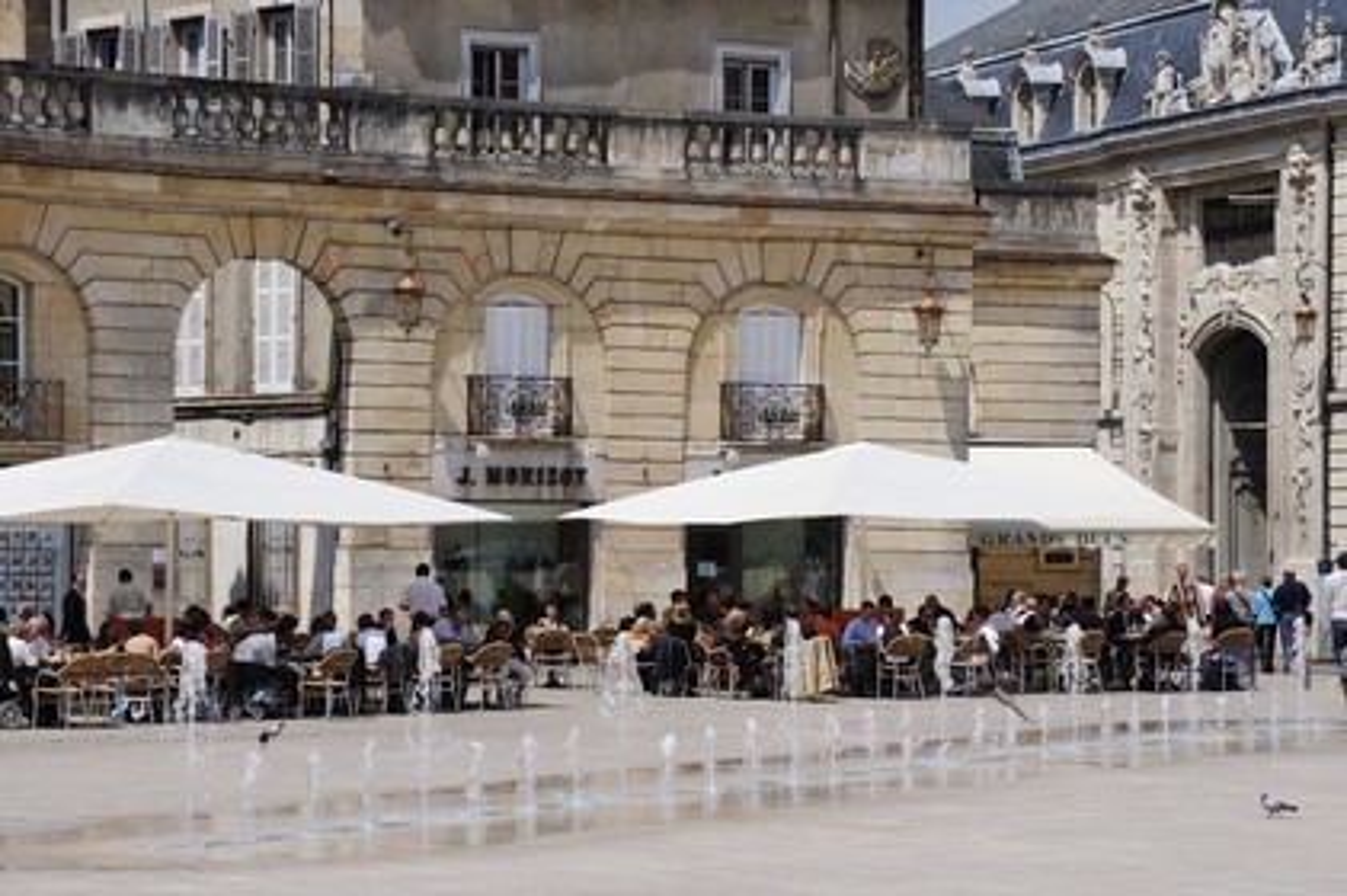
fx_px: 5234
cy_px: 448
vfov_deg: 9.8
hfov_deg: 14.7
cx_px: 674
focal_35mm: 140
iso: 200
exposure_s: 1/250
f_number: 13
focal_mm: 140
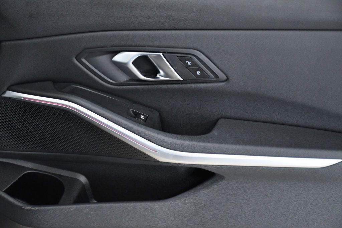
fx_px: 798
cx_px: 171
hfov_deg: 24.2
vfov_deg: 16.3
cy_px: 114
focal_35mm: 84
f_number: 4.8
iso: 2500
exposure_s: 1/200
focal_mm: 56
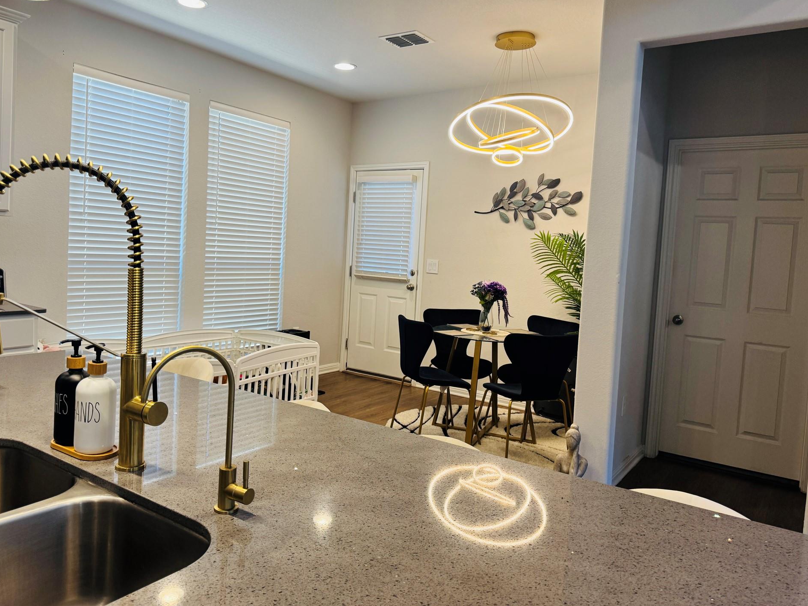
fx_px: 607
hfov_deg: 67.3
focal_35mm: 26
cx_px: 383
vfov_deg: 53.0
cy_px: 278
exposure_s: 1/120
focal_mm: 6.76
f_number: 1.78
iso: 125
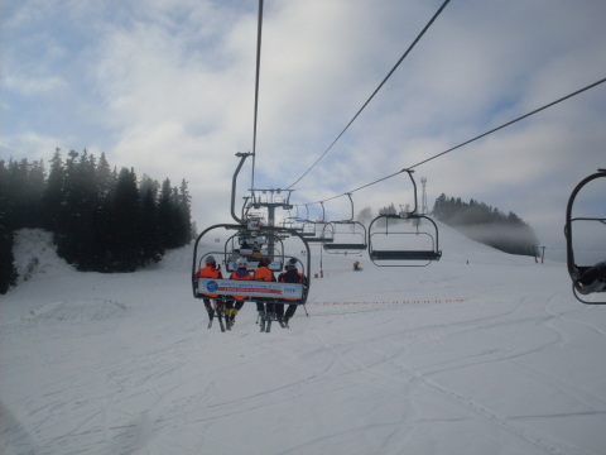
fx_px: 665
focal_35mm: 38
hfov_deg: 49.0
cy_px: 228
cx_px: 303
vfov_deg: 37.7
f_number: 8.4
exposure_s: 1/350
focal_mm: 6.3
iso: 80
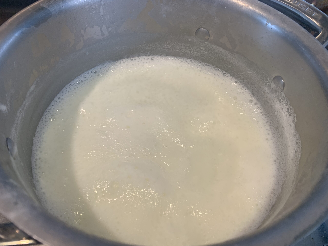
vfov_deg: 53.1
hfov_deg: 67.3
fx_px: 246
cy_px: 123
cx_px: 164
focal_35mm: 26
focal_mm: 4.25
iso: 80
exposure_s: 1/50
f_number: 1.8
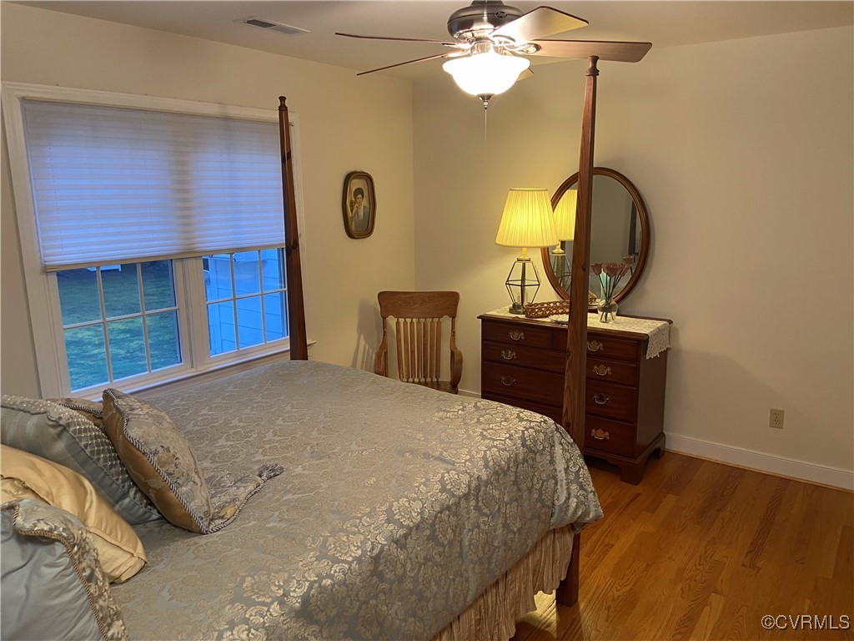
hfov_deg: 67.3
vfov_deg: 53.1
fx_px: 641
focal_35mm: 26
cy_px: 320
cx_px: 427
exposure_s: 1/60
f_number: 1.8
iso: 160
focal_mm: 4.25
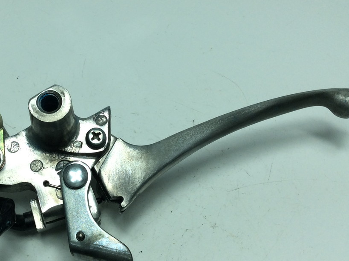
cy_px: 119
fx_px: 503
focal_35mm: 50
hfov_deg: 37.5
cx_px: 96
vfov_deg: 29.0
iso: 32
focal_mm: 3.3
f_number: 2.4
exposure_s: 1/673
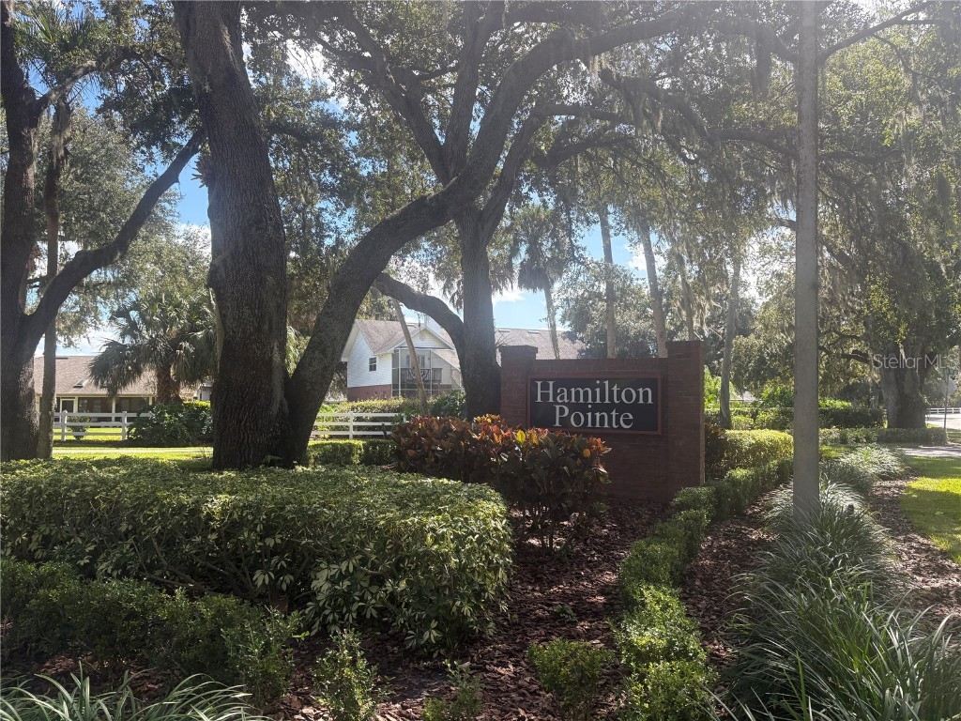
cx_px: 480
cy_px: 360
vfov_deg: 53.1
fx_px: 722
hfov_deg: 67.3
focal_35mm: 26
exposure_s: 1/933
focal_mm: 5.96
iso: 64
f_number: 1.6
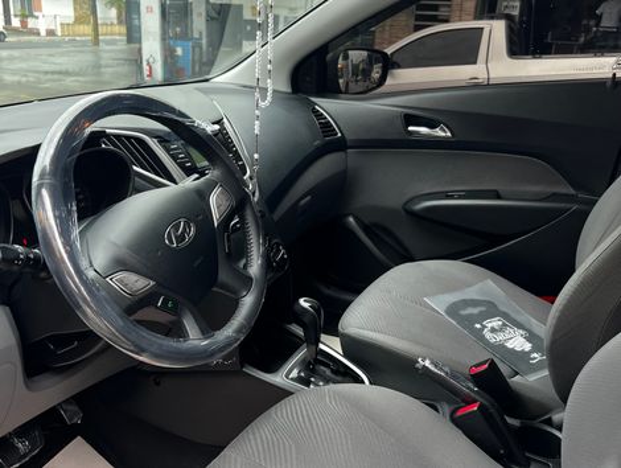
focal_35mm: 26
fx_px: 467
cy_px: 234
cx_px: 310
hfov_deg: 67.2
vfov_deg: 53.2
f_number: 1.5
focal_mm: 5.7
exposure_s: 1/121
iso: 80
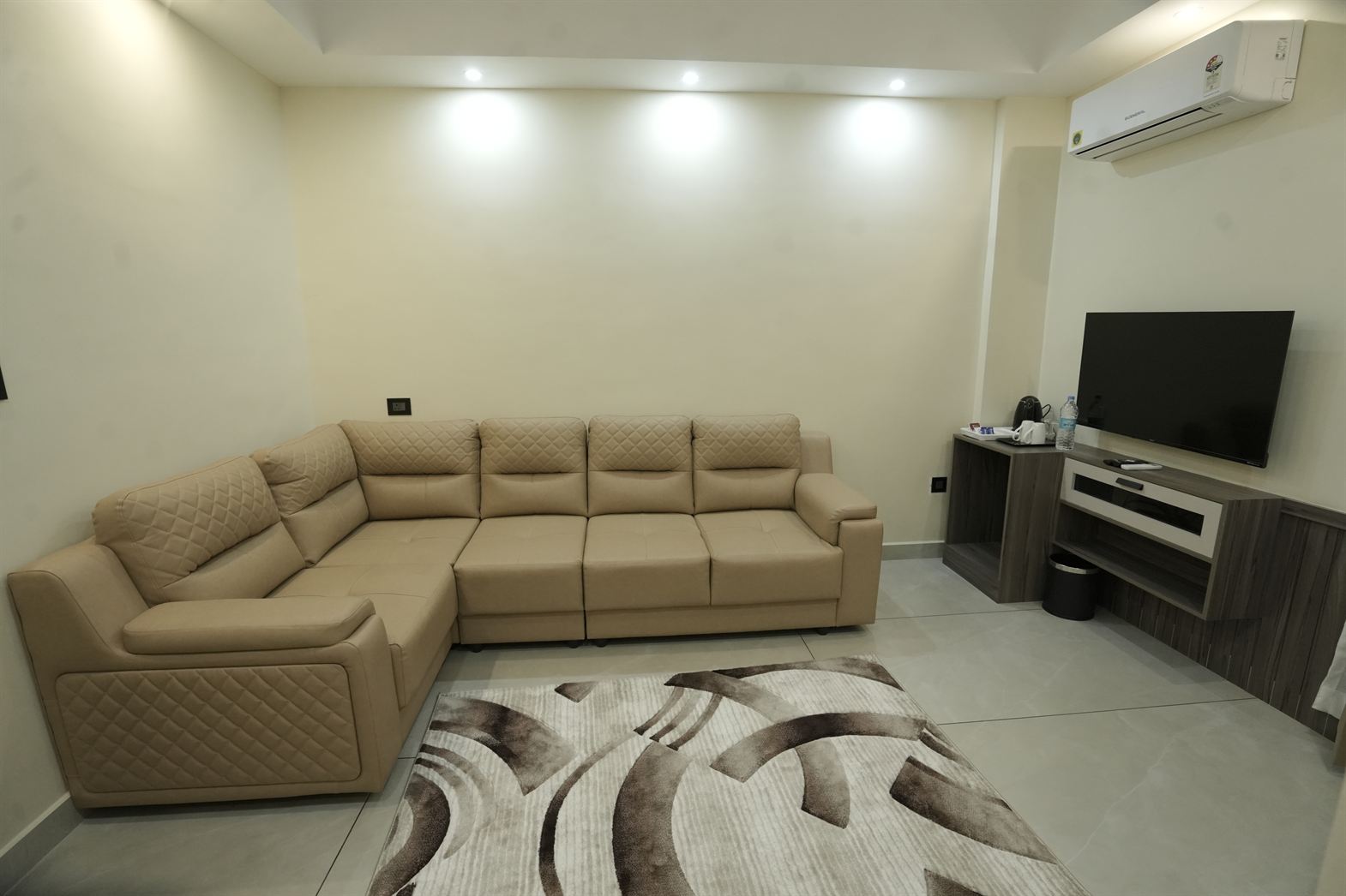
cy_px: 448
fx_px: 598
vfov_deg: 73.7
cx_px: 673
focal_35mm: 16
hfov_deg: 96.7
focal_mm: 16
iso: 3200
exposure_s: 1/50
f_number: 5.6
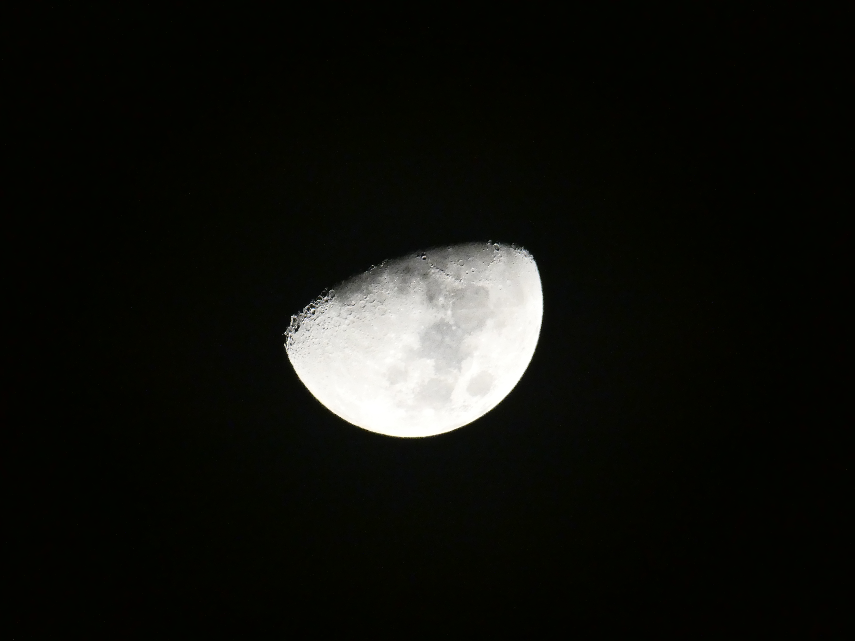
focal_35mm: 1200
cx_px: 428
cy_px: 320
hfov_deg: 1.7
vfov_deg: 1.2
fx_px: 29639
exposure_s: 1/100
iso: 640
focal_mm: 215
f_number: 8
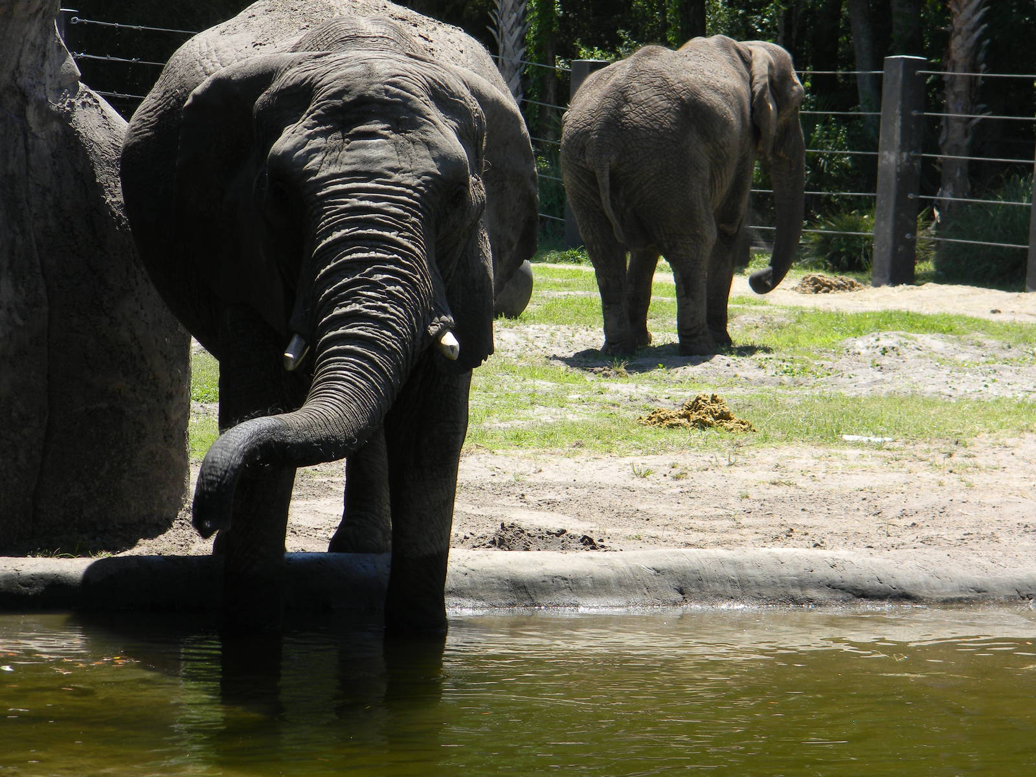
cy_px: 388
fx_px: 4429
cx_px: 518
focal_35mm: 148
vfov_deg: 10.0
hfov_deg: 13.3
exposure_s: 1/210
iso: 80
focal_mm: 26.8
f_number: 5
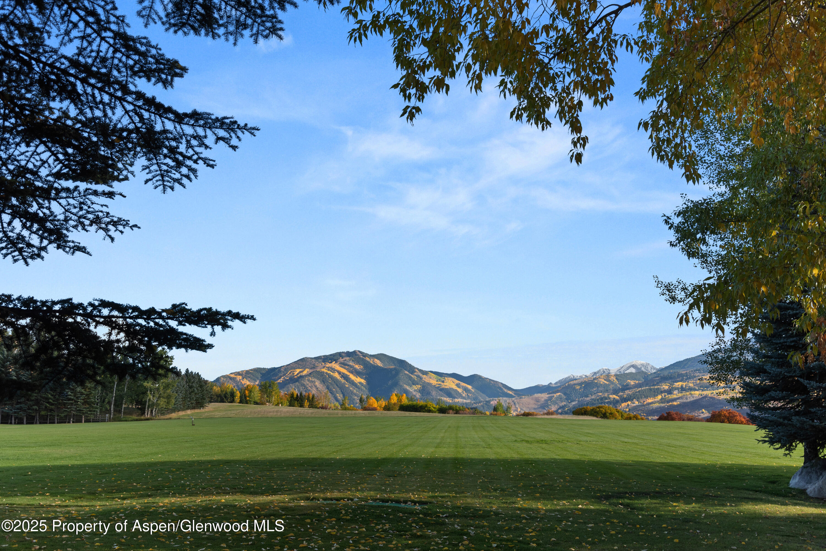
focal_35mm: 35
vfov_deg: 37.9
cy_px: 276
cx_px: 413
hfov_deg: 54.4
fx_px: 803
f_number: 6.3
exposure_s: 1/200
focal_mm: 35
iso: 100
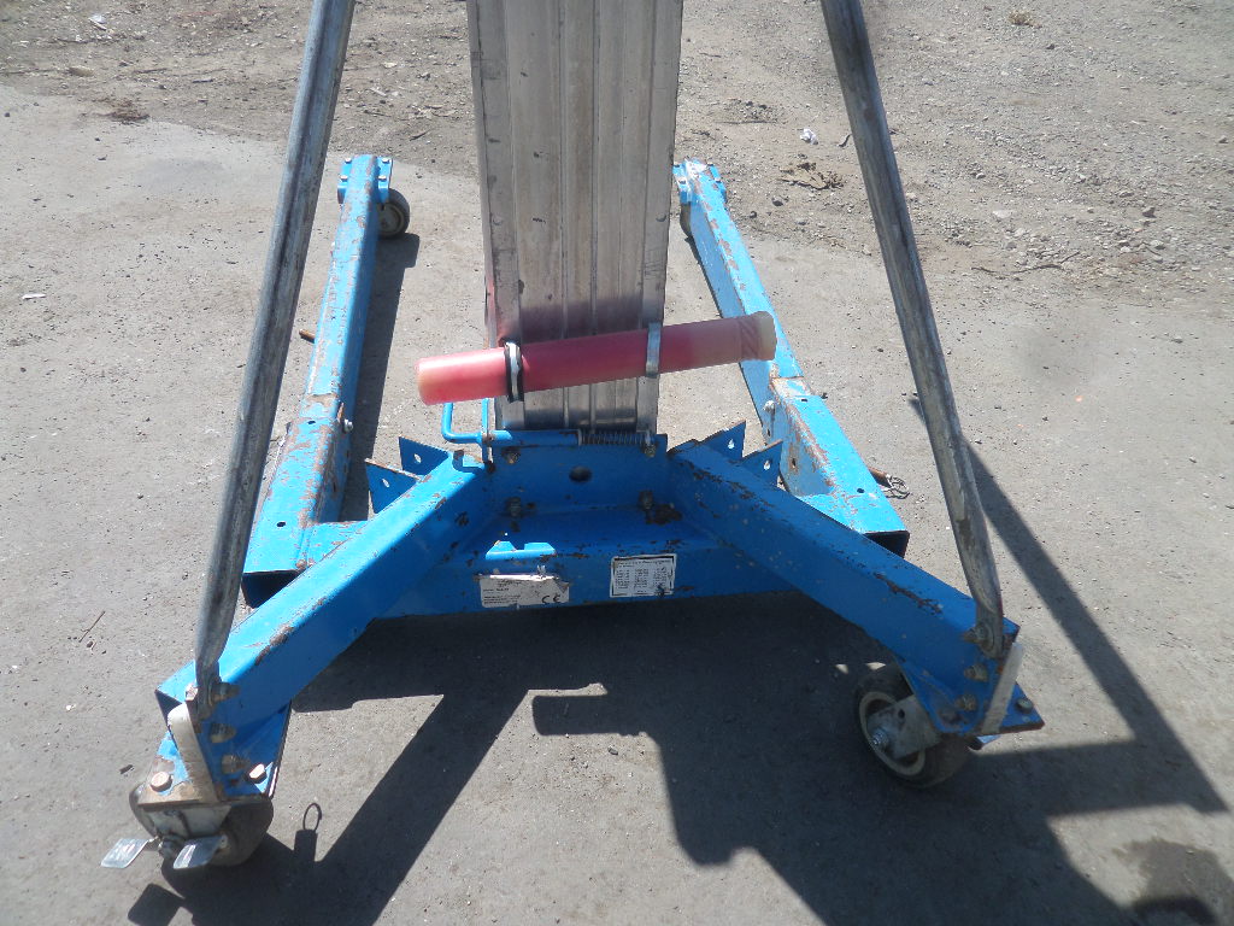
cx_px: 617
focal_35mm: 24
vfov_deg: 56.8
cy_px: 463
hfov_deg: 71.6
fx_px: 856
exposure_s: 1/750
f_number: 3.1
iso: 80
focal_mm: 4.3
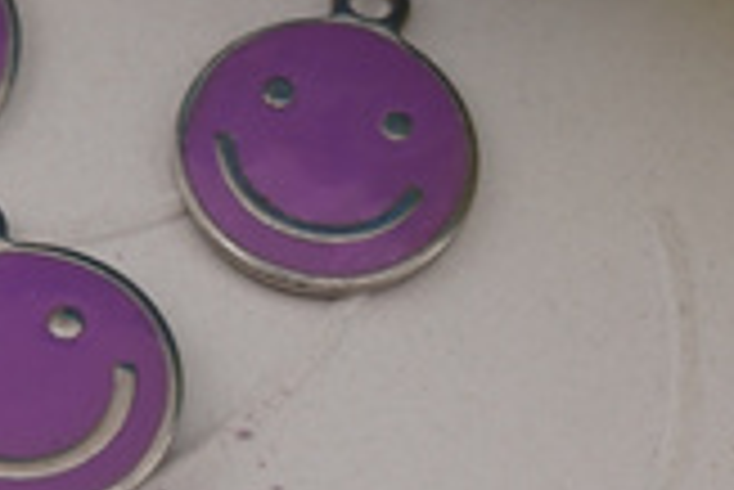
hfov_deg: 12.6
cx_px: 36
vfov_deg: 8.5
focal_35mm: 161
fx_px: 3293
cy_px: 58
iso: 100
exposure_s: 1/100
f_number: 6.3
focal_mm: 39
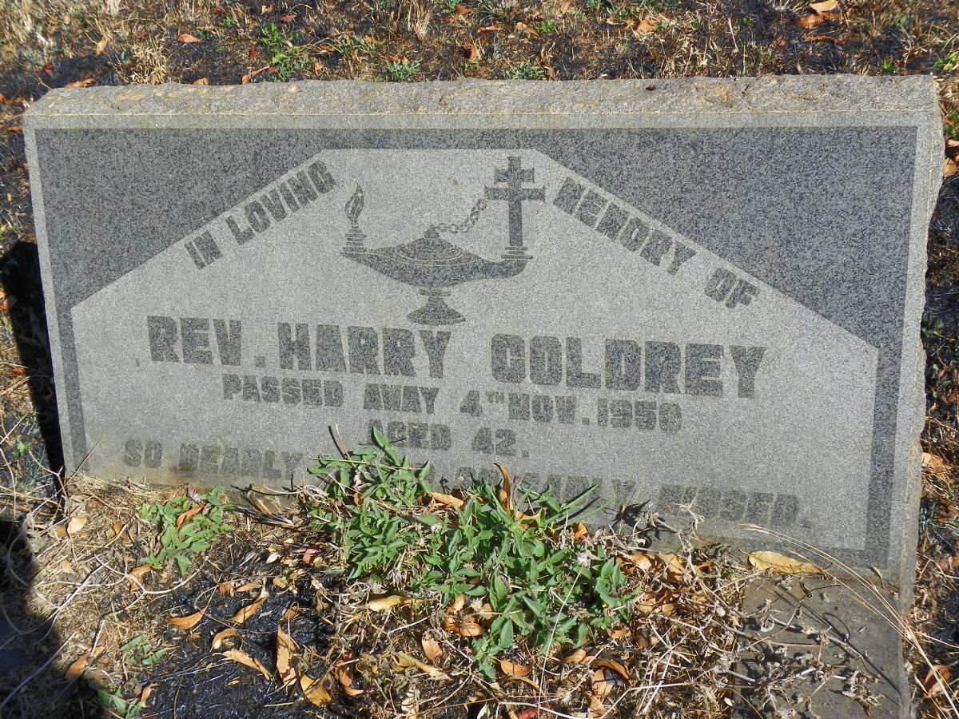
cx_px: 480
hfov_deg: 42.9
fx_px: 1219
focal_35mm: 44
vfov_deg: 32.9
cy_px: 360
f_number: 4.5
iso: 64
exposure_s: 1/250
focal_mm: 7.9
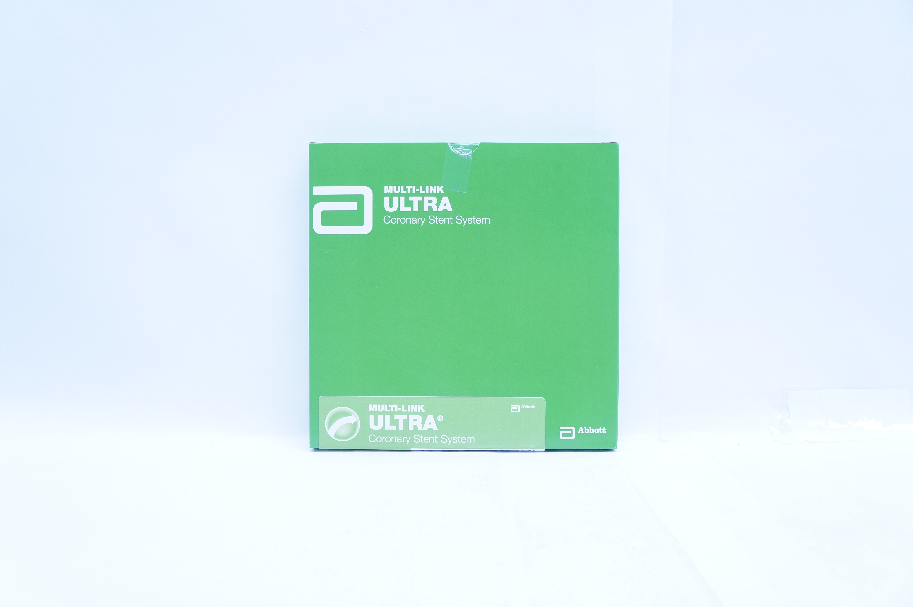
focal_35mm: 32
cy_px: 304
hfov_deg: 59.5
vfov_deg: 41.6
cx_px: 456
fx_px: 798
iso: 800
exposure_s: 1/125
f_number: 4.5
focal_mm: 21
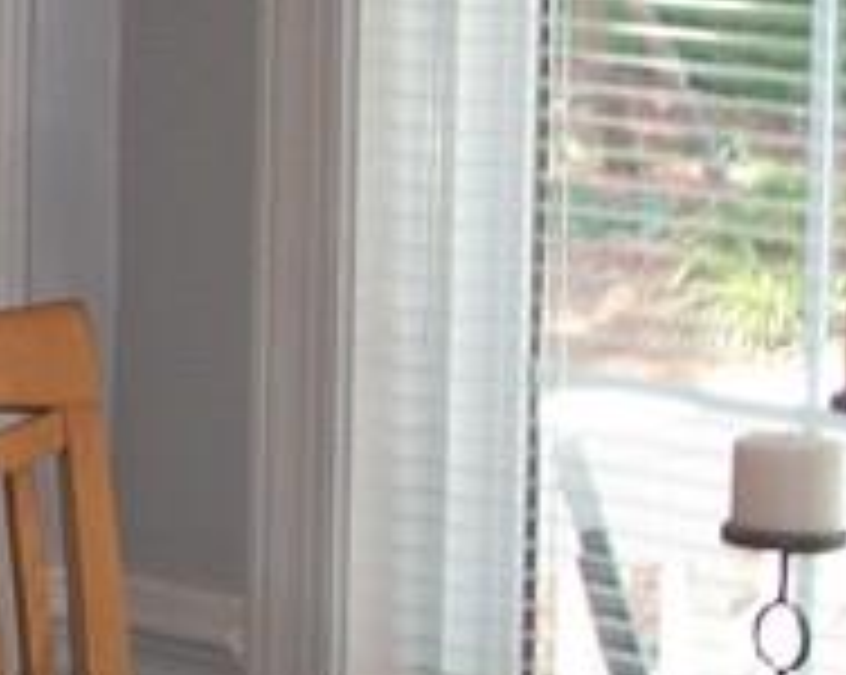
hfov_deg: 8.9
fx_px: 5328
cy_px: 202
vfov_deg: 7.2
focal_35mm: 213
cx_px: -364
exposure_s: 1/60
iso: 80
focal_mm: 7.1
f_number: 3.2
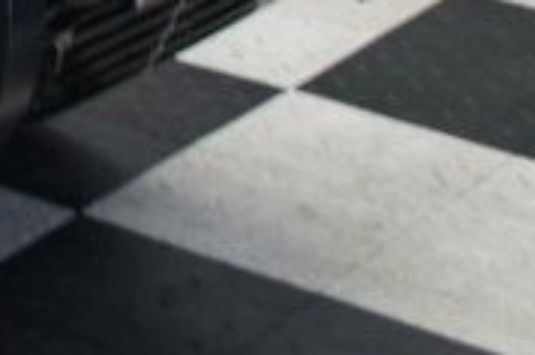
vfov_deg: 7.8
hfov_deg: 10.3
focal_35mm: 164
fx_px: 2431
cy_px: -444
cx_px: -887
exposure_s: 1/30
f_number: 3.5
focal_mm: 19
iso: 320
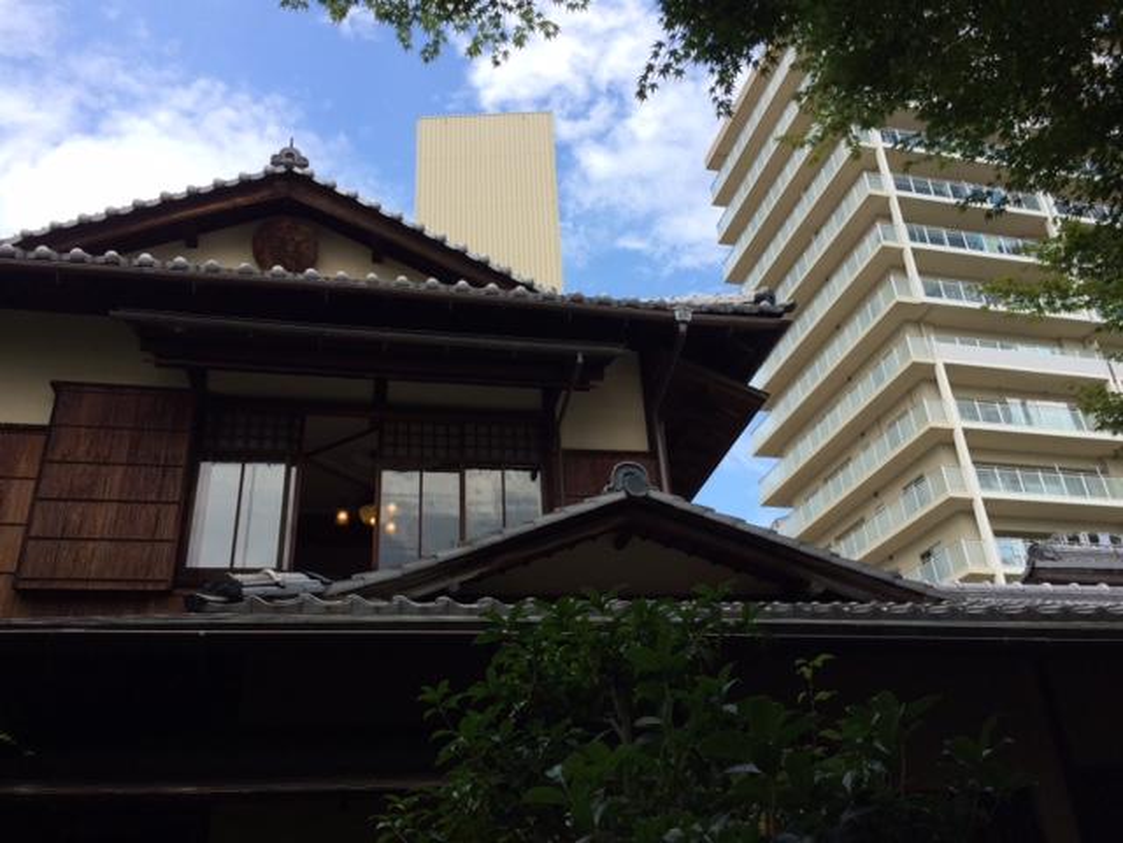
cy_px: 422
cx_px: 562
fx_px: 941
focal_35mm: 29
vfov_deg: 48.2
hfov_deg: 61.7
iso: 32
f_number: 2.2
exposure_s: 1/1414
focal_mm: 4.2
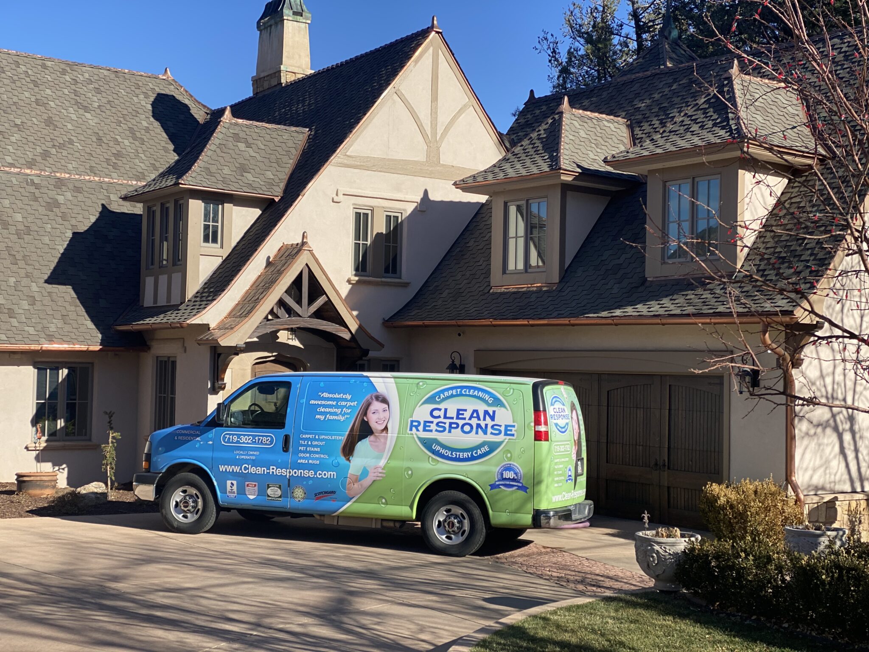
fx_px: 1305
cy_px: 326
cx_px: 434
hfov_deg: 36.8
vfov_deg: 28.0
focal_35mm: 52
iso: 20
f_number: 2
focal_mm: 6
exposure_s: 1/1332
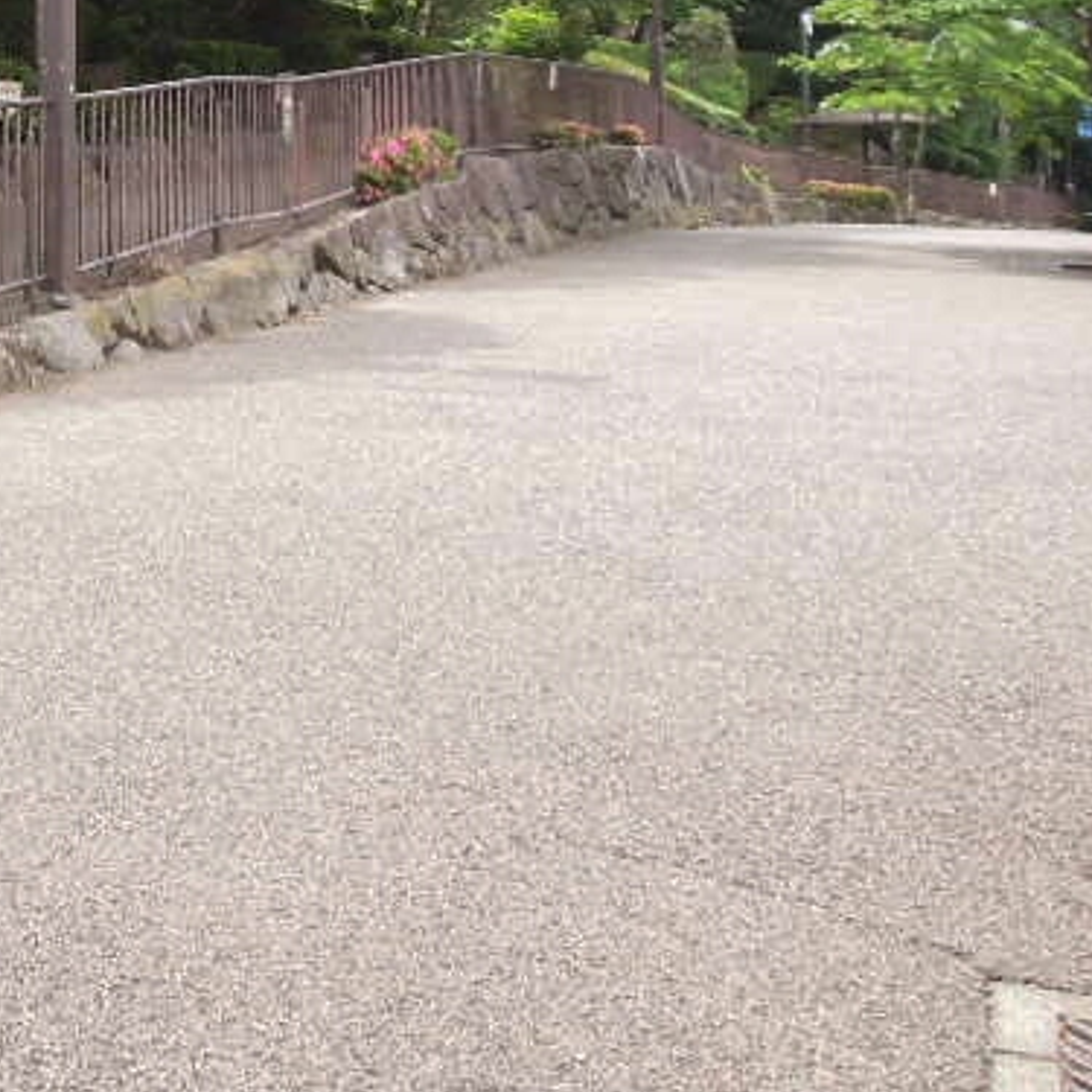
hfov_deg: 26.9
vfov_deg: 27.9
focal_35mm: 58
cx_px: -140
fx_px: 2070
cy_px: 20
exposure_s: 1/500
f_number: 2.8
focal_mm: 4.3
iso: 160
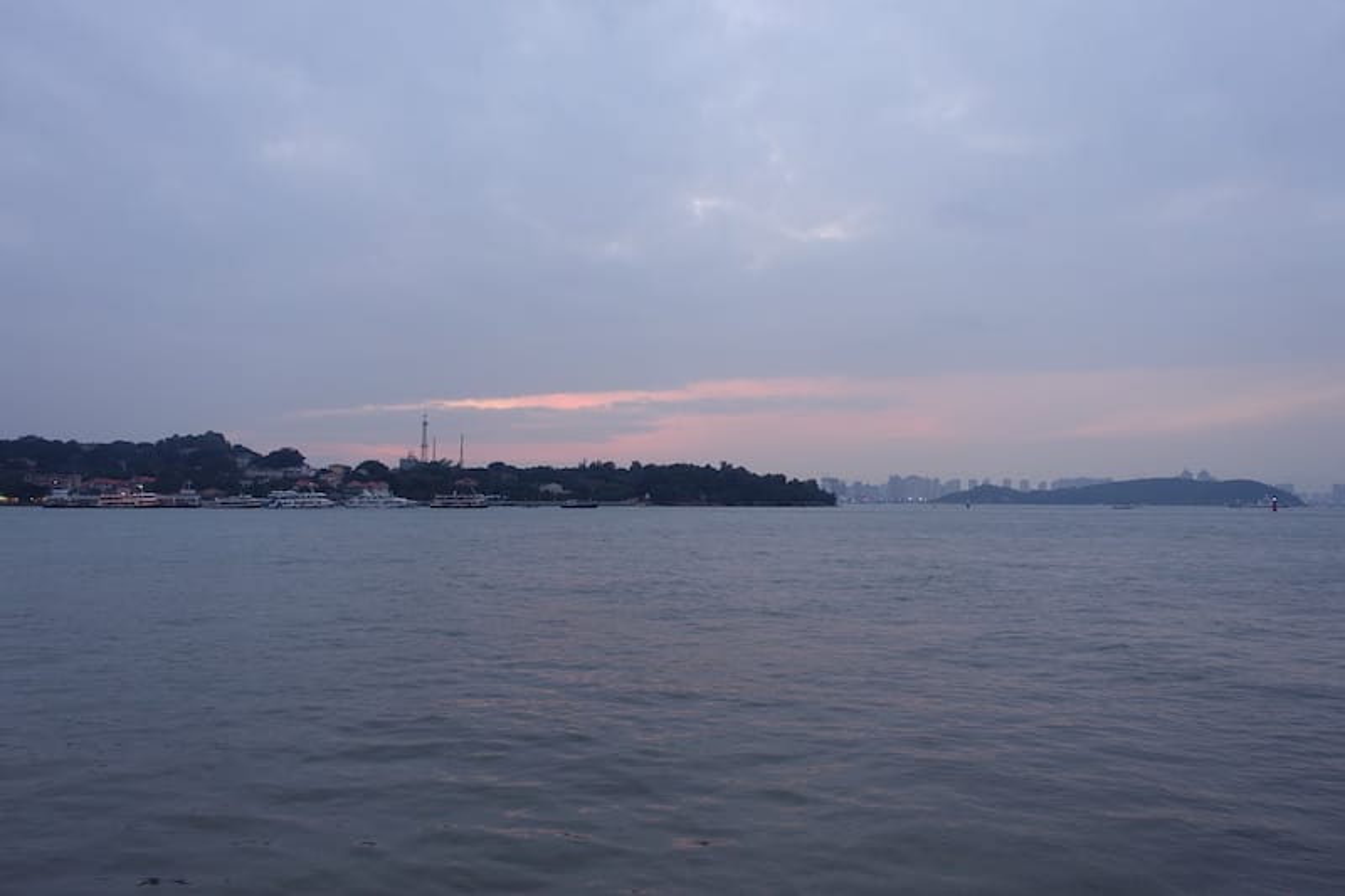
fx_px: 896
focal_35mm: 24
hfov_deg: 73.8
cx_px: 672
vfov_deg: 53.1
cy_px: 448
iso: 125
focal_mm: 8.8
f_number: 2.2
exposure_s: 1/30
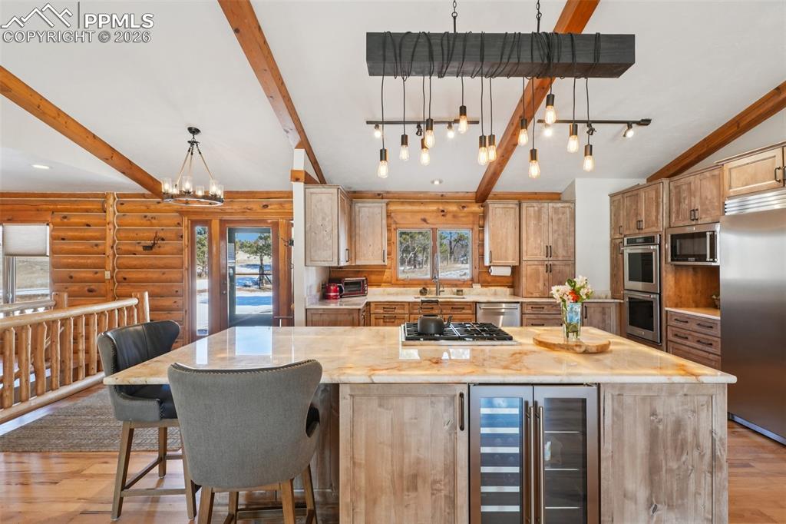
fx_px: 360
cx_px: 393
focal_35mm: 16
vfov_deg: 72.0
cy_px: 262
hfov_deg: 95.0
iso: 250
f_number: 8
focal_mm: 11
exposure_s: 1/30
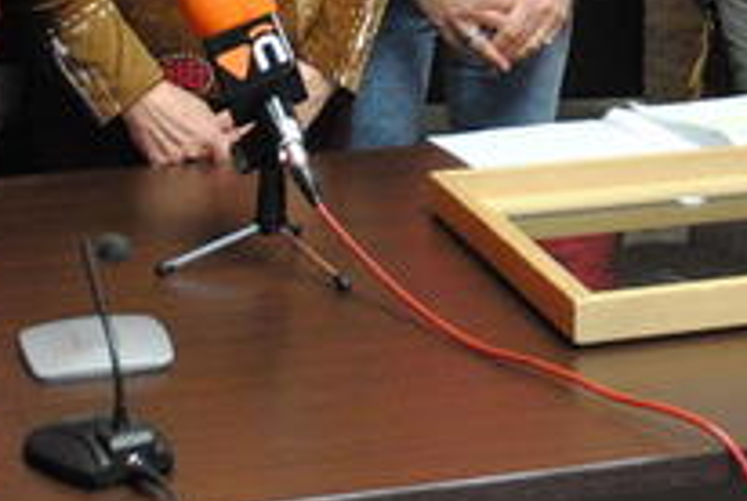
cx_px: 553
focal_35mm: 124
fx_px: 2577
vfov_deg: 10.7
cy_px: -221
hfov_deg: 16.4
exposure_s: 1/30
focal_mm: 26
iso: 640
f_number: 4.2
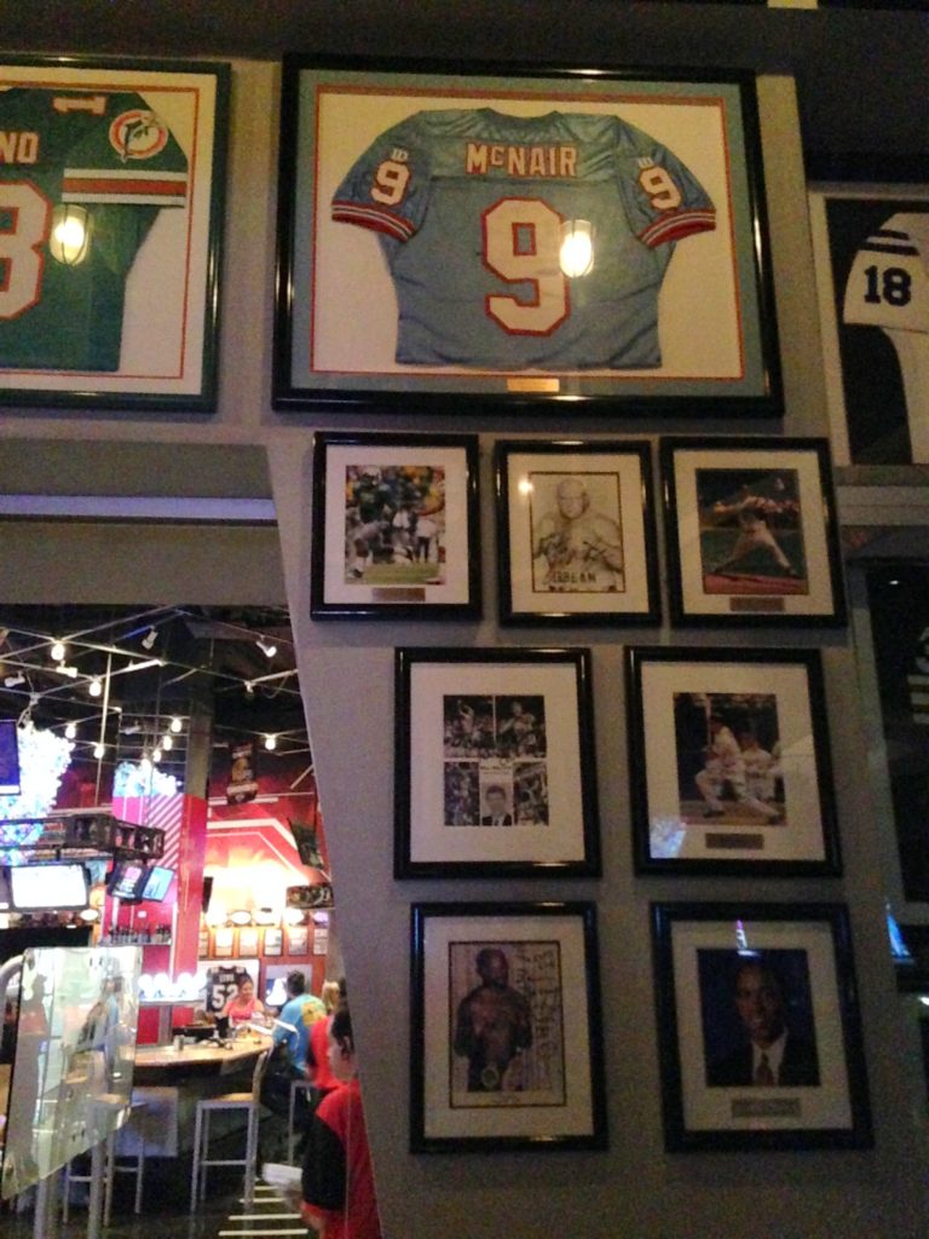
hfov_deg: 42.9
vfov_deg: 55.4
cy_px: 620
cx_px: 464
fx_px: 1181
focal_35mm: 33
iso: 1600
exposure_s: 1/20
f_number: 2.4
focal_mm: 4.12
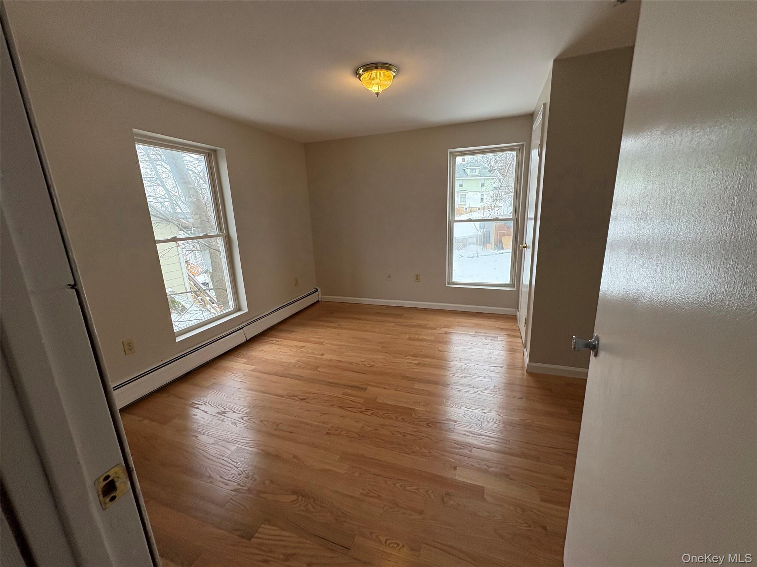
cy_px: 284
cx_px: 378
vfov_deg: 85.7
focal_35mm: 14
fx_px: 306
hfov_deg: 102.1
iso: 100
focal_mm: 2.22
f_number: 2.2
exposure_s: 1/134
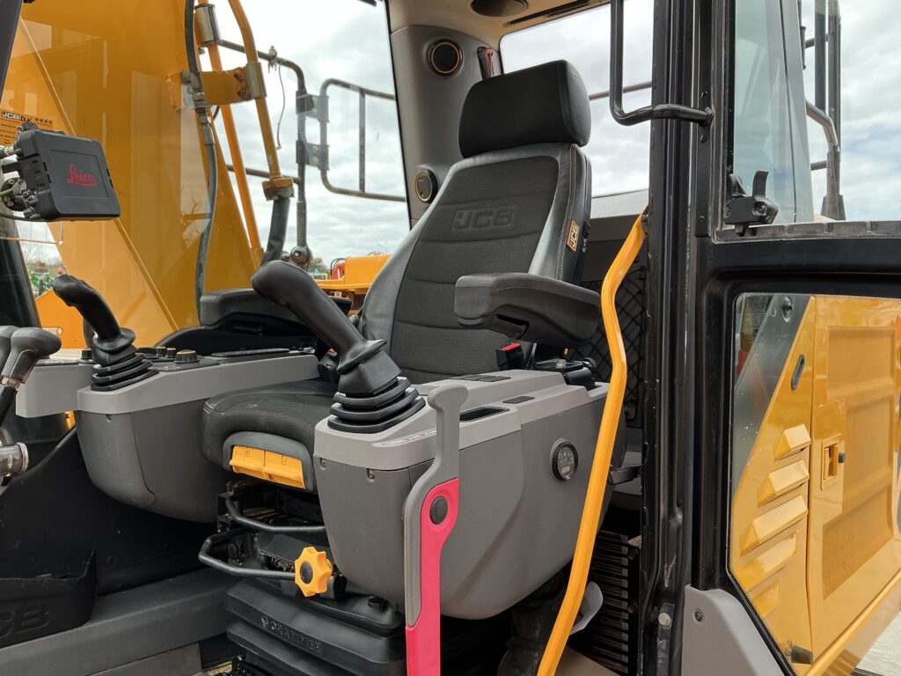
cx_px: 450
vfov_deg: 49.7
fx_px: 729
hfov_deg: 63.4
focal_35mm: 28
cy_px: 338
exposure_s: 1/204
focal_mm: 3
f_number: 1.8
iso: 20
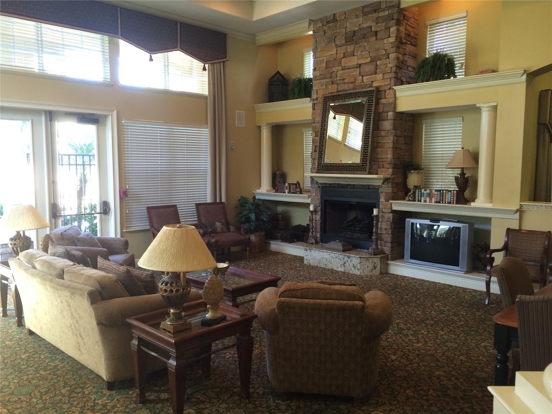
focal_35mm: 29
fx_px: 462
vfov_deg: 48.2
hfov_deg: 61.7
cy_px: 207
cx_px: 276
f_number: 2.2
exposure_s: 1/30
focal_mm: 4.15
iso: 100
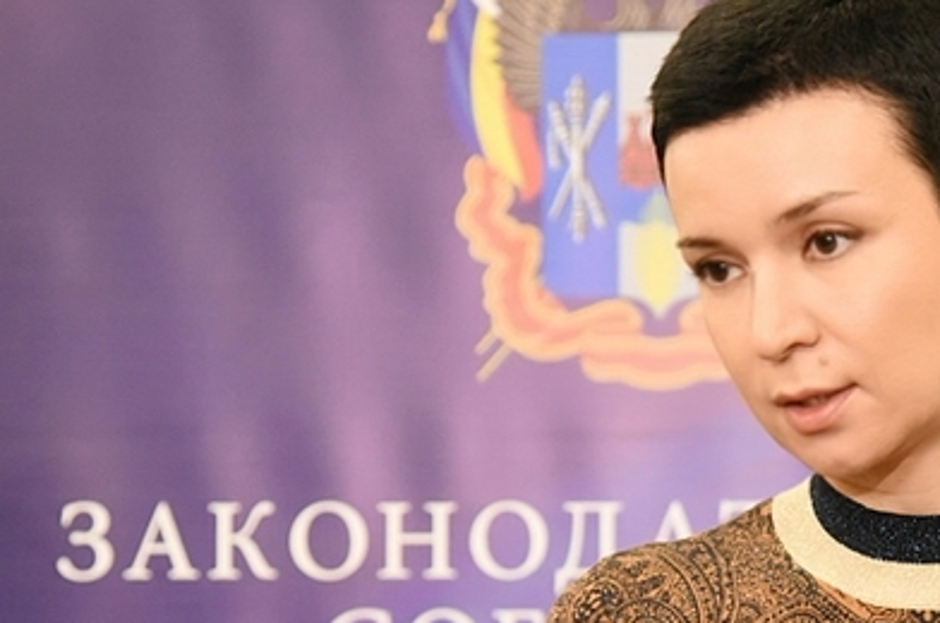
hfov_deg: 10.3
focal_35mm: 200
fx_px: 5214
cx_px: 757
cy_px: 575
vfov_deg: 6.8
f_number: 4.5
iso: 4000
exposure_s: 1/160
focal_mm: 82
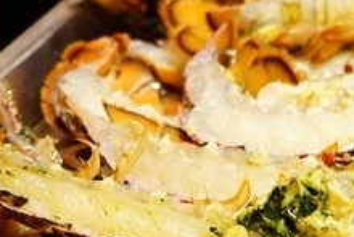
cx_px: 425
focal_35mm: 207
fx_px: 2037
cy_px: 118
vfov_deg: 6.6
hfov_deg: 9.8
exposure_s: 1/60
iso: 3200
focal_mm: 57
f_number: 5
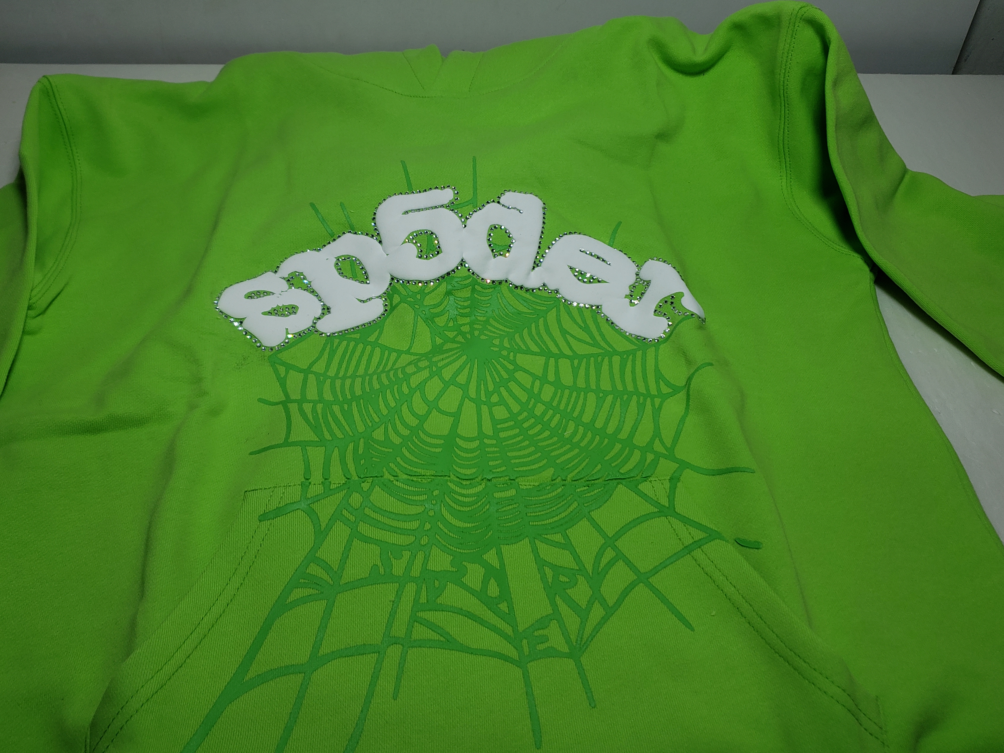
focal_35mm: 31
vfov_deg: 45.3
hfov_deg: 58.2
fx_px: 899
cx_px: 443
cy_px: 328
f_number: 1.5
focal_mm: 4.3
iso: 50
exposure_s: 1/1256
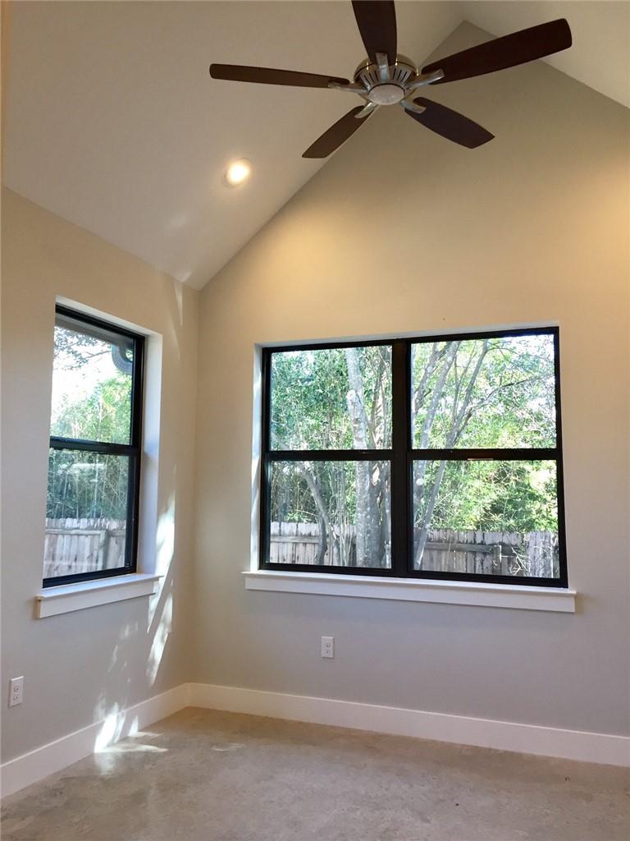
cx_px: 315
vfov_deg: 61.7
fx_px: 704
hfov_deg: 48.2
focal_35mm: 29
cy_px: 420
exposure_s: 1/40
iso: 32
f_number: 2.2
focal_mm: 4.15
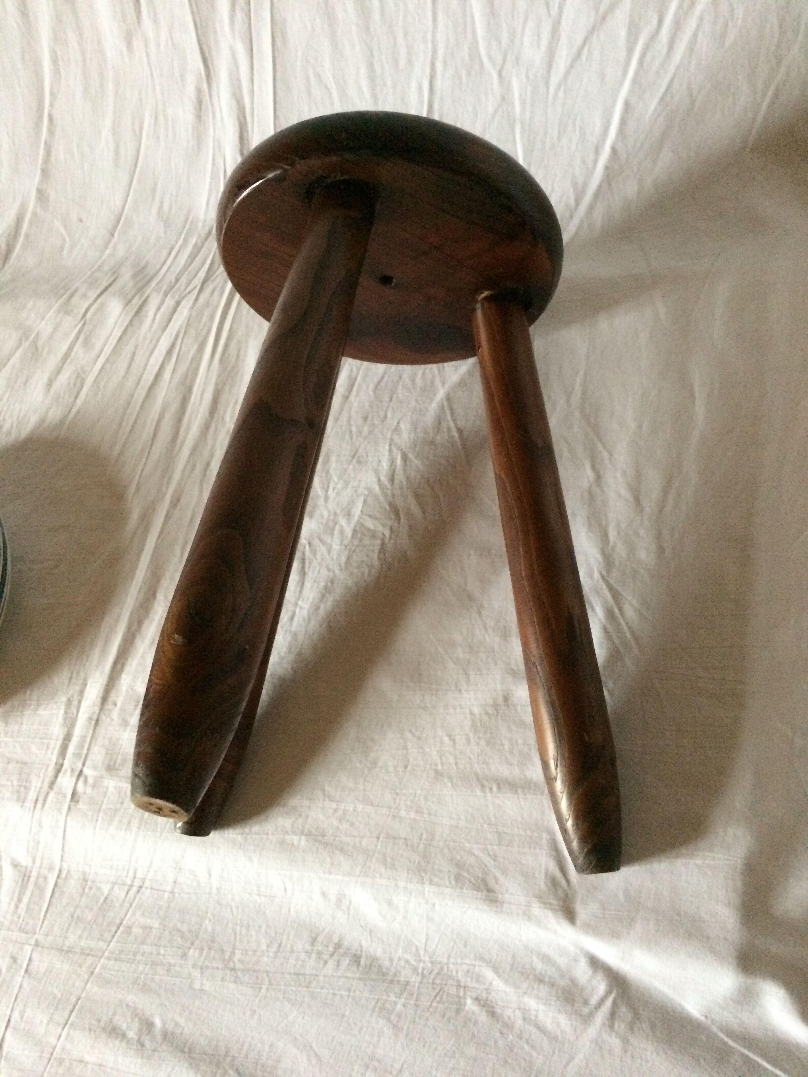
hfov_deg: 48.2
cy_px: 538
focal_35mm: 29
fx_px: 903
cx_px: 404
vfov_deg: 61.7
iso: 500
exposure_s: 1/15
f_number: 2.2
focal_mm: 4.15
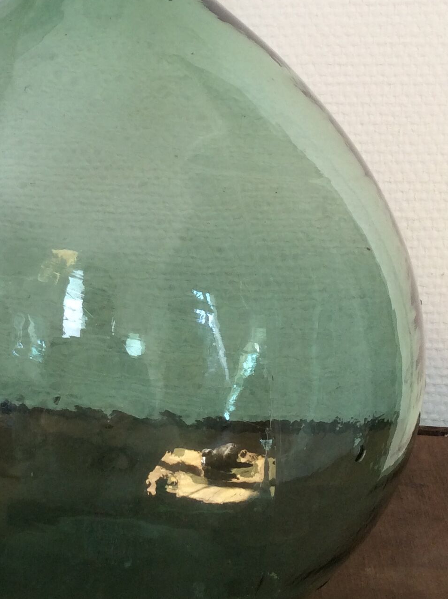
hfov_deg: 22.3
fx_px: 1125
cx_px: 116
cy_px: 213
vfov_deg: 29.7
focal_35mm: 65
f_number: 2.4
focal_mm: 3.3
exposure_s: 1/33
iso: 40
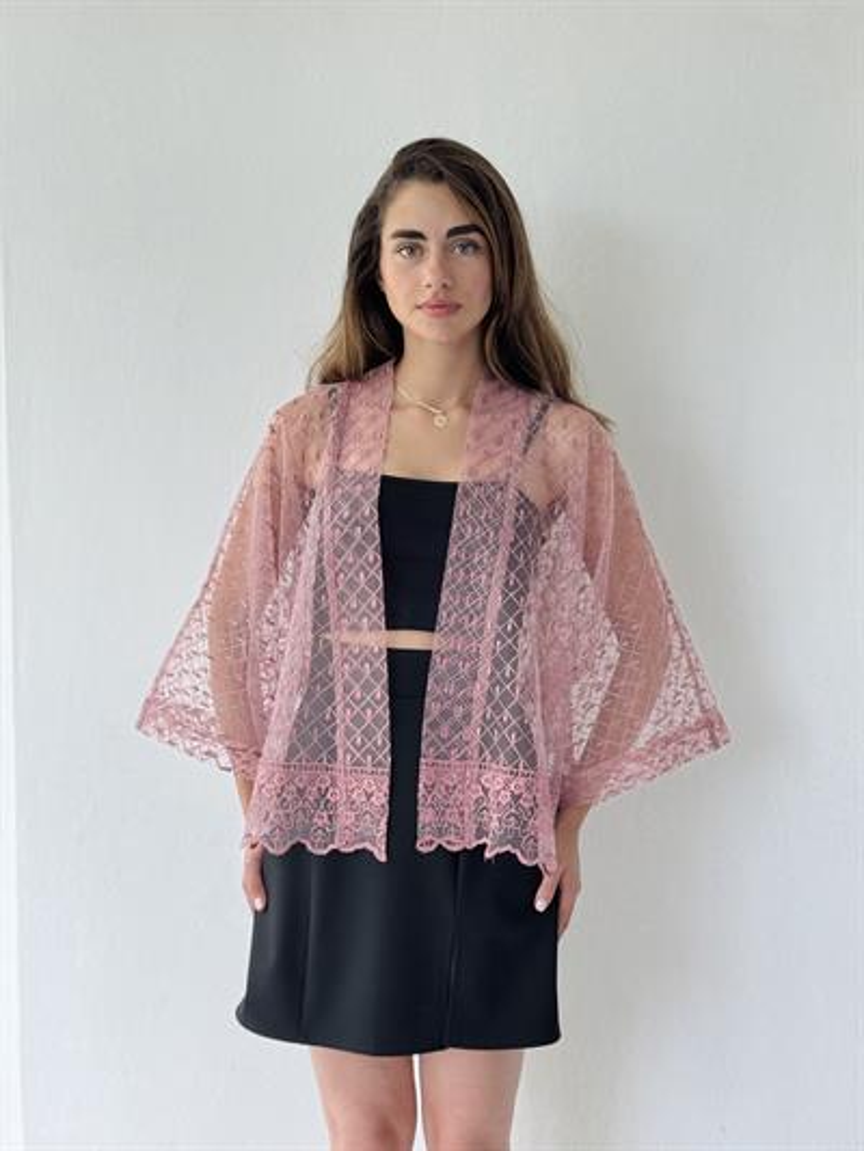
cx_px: 432
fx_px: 1597
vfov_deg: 39.6
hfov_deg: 30.3
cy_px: 576
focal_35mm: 48
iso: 64
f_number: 1.78
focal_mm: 6.76
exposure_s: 1/175
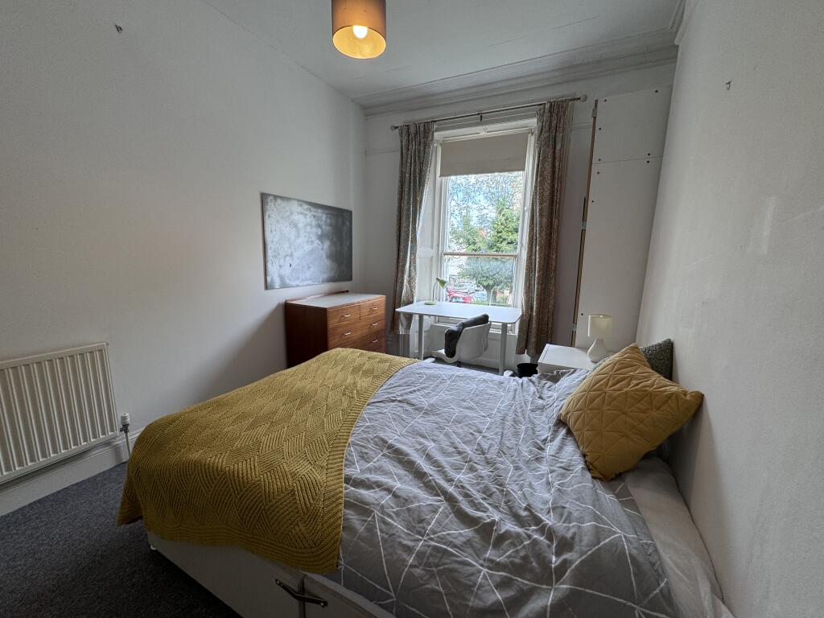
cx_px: 412
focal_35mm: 14
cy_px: 309
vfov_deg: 85.7
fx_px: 333
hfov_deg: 102.1
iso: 80
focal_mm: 2.22
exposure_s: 1/100
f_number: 2.2
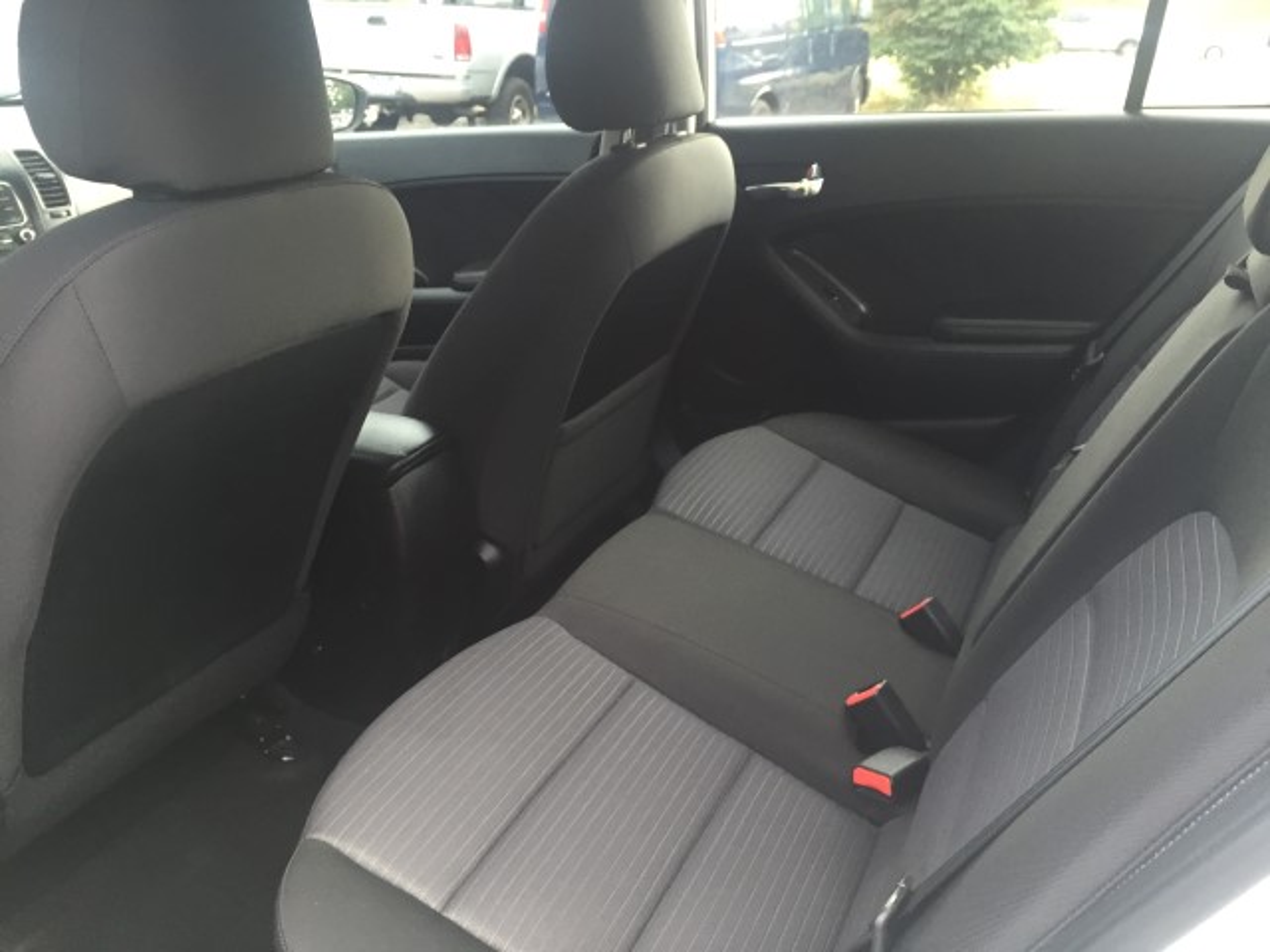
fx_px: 1064
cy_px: 476
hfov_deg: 61.7
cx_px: 635
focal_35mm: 29
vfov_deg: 48.2
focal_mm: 4.15
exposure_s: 1/30
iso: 40
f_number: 2.2
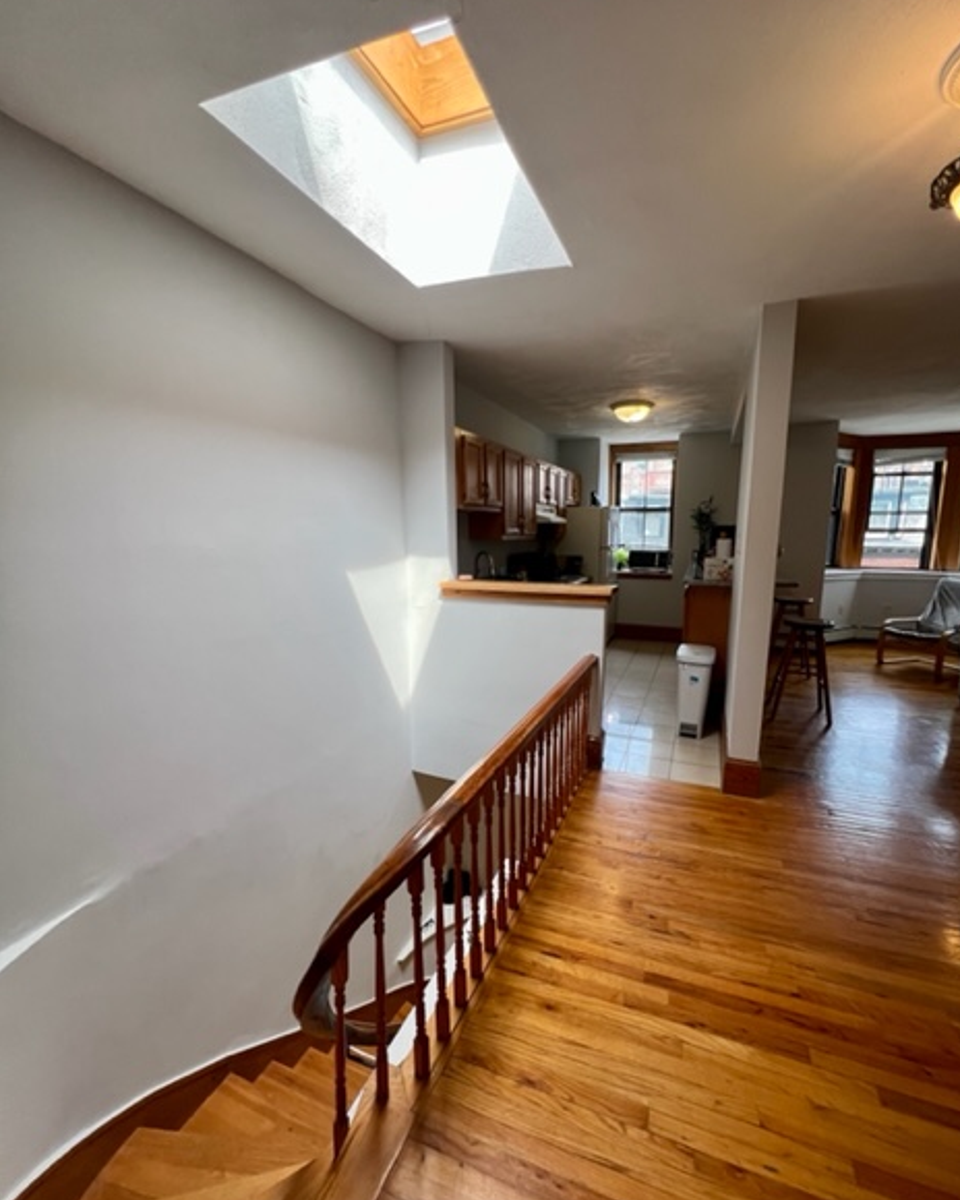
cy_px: 631
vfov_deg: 100.6
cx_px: 494
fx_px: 497
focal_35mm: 14
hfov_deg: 88.0
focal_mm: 1.57
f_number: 1.8
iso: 50
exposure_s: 1/120
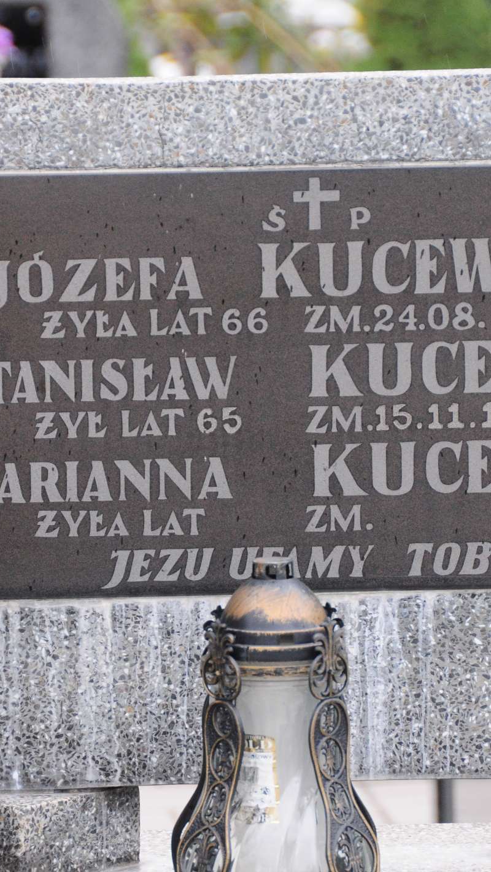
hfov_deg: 4.3
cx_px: 226
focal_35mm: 284
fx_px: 6573
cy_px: 436
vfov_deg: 7.6
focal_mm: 120
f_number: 7.1
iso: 640
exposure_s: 1/125
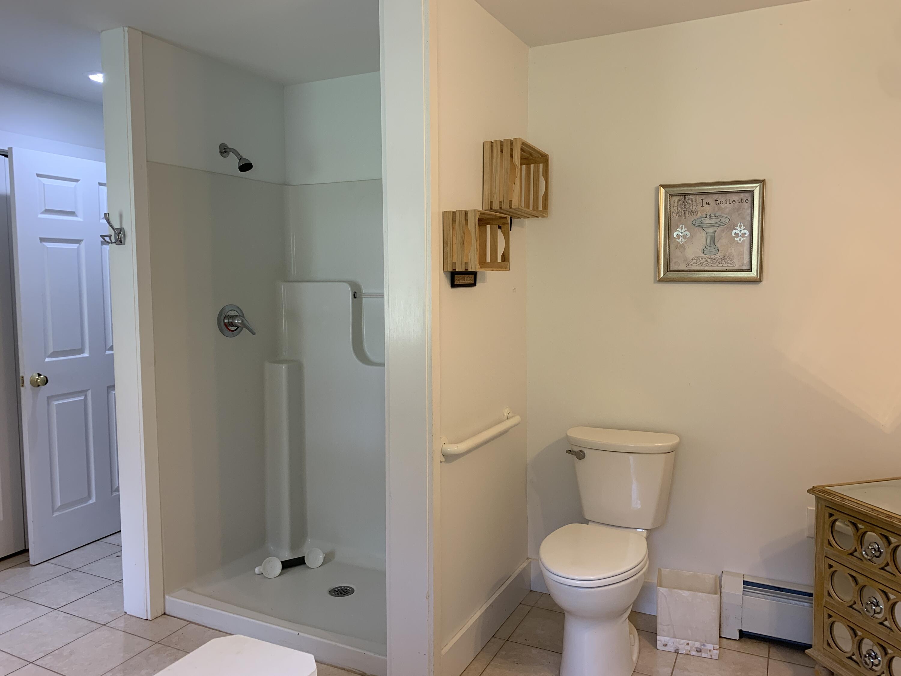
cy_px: 338
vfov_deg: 53.1
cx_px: 450
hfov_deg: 67.3
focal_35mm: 26
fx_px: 677
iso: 64
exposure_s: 1/60
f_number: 1.8
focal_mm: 4.25
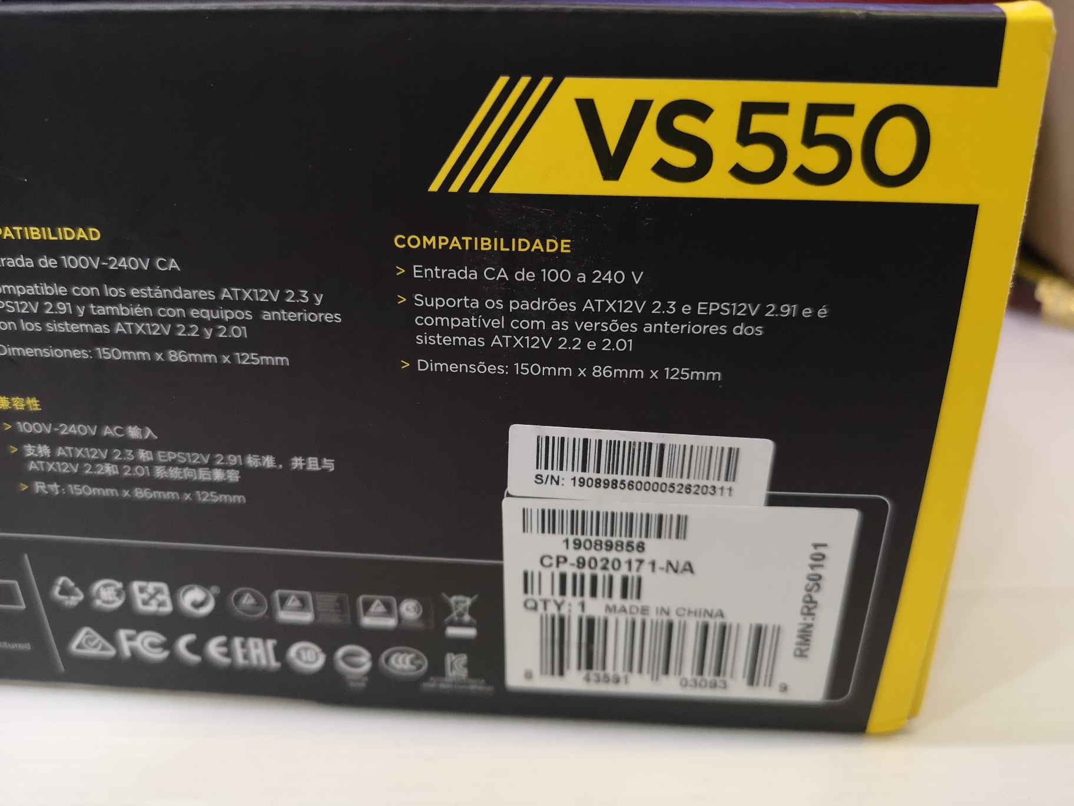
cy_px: 403
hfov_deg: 65.3
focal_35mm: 27
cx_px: 537
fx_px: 838
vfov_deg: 51.4
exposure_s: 1/100
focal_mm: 3.95
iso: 500
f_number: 1.8
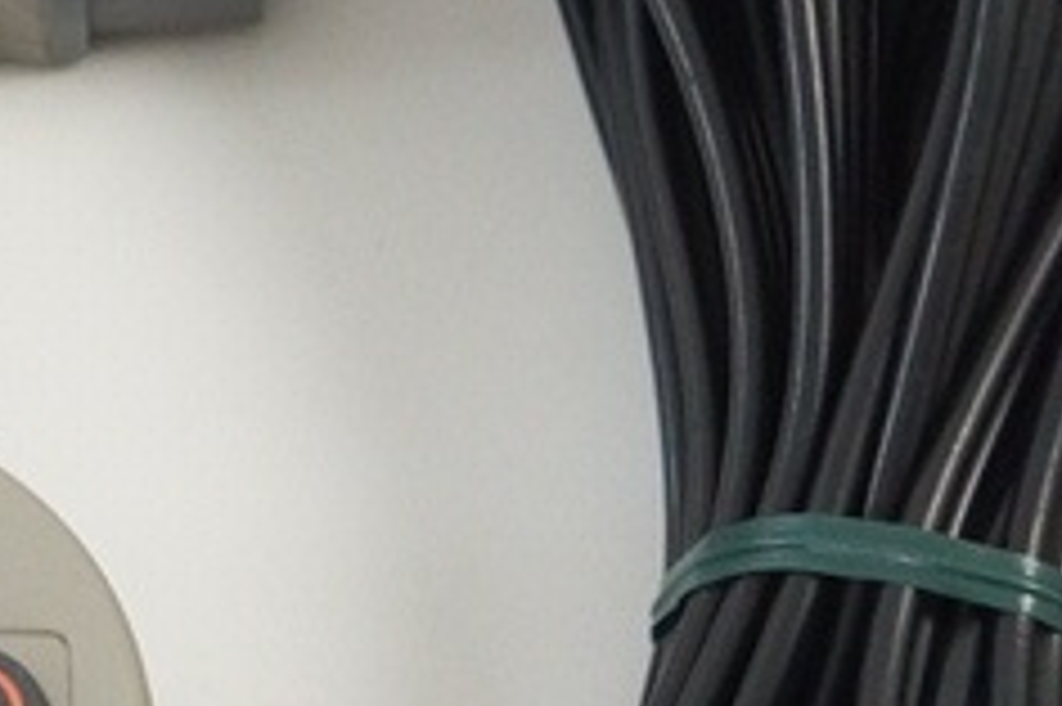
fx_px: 11231
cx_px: 4
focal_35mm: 381
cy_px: 211
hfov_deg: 5.4
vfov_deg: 3.6
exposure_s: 1/80
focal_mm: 50
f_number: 6.3
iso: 1000
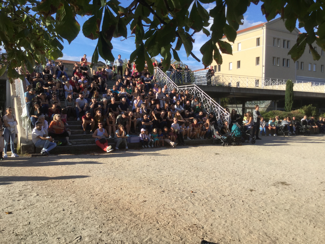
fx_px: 291
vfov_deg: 45.4
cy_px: 122
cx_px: 162
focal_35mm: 31
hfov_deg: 58.4
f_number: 2.4
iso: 25
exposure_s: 1/747
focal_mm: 3.3
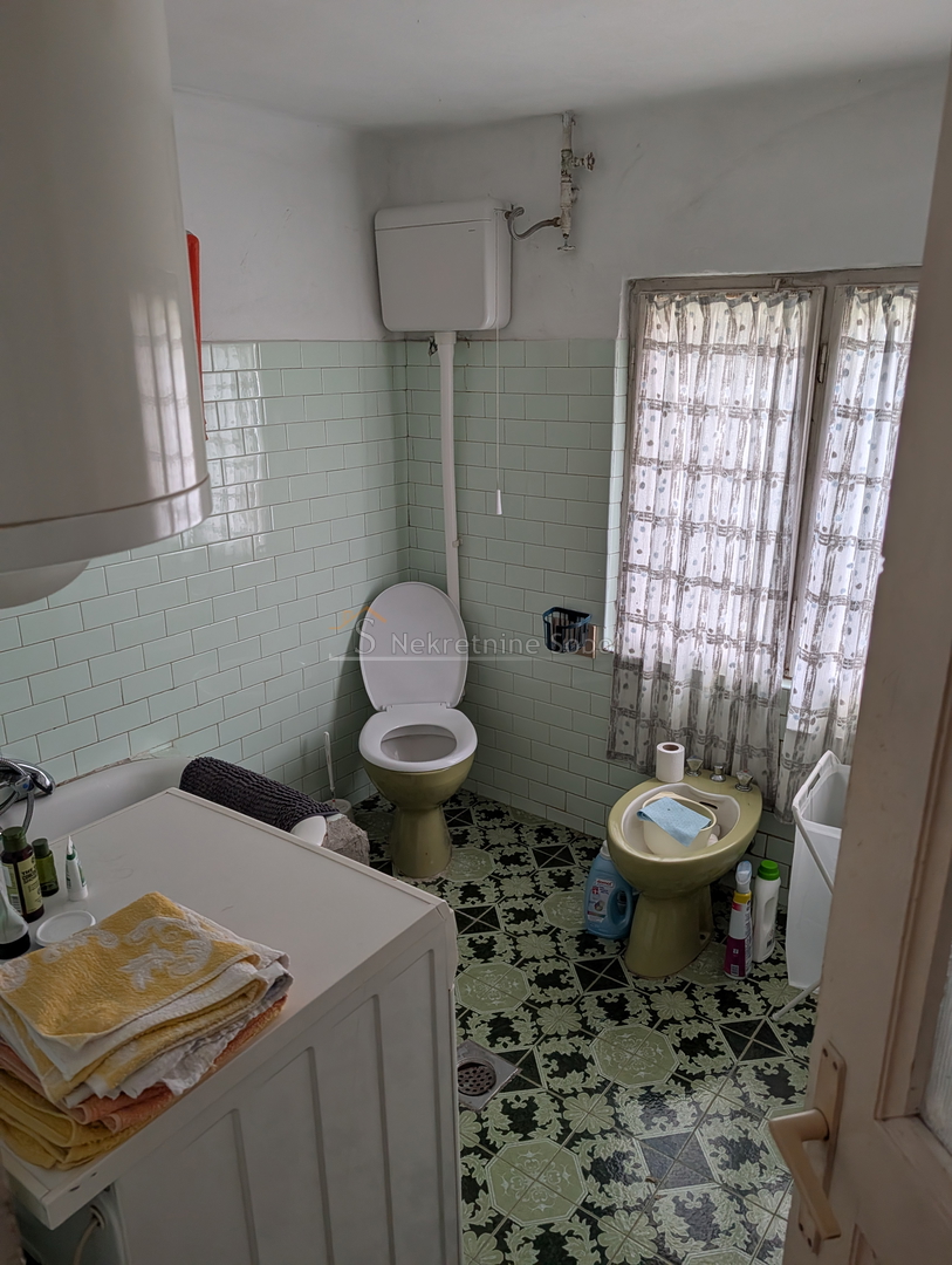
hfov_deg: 56.9
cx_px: 476
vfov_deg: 71.5
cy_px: 632
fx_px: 878
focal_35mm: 24
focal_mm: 6.9
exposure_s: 1/100
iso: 28
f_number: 1.68
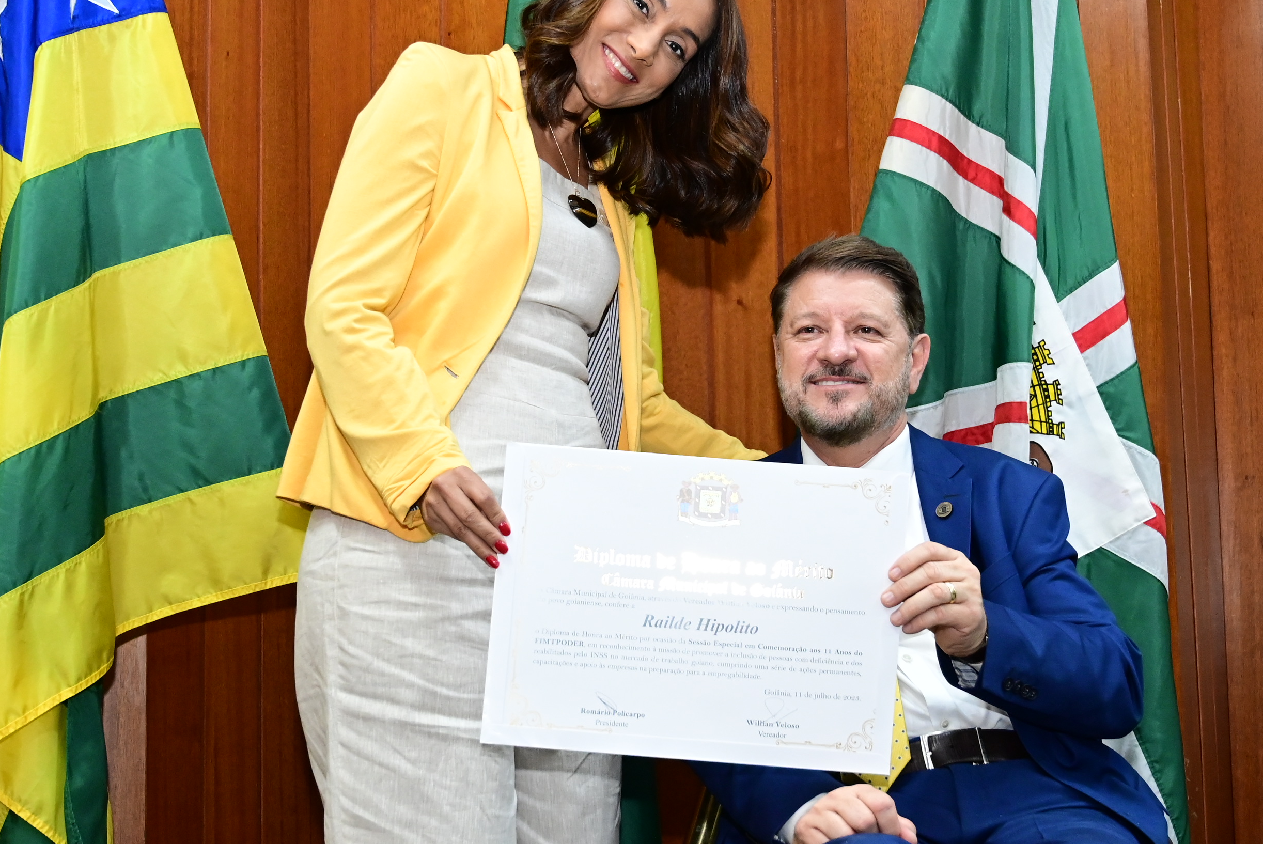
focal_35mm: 59
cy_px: 375
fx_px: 2071
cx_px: 660
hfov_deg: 33.9
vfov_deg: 23.0
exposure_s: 1/125
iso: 3200
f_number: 4
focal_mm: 33
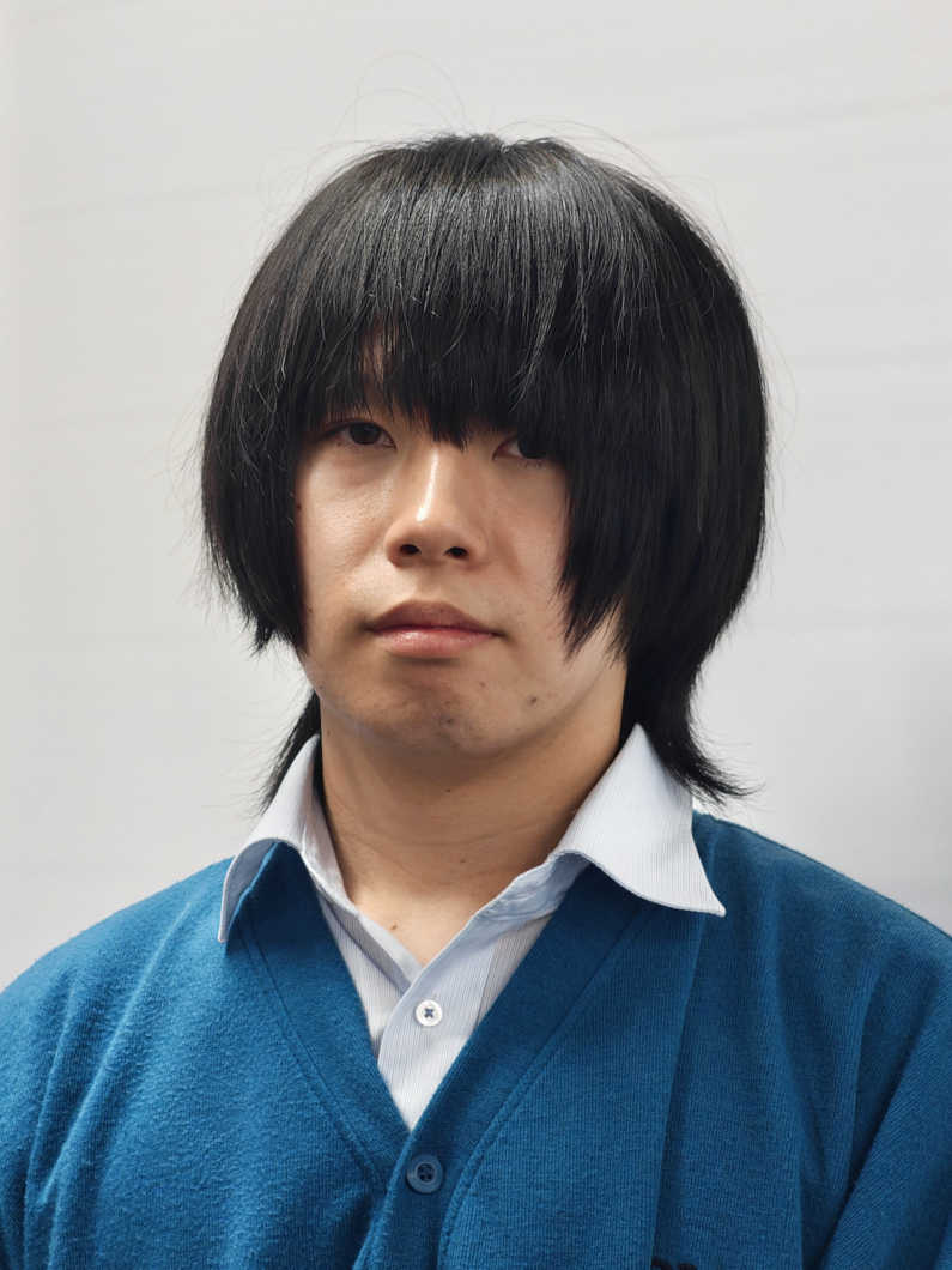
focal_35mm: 75
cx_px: 476
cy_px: 635
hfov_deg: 19.6
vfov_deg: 26.0
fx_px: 2750
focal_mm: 12.28
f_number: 1.8
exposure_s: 1/120
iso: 80
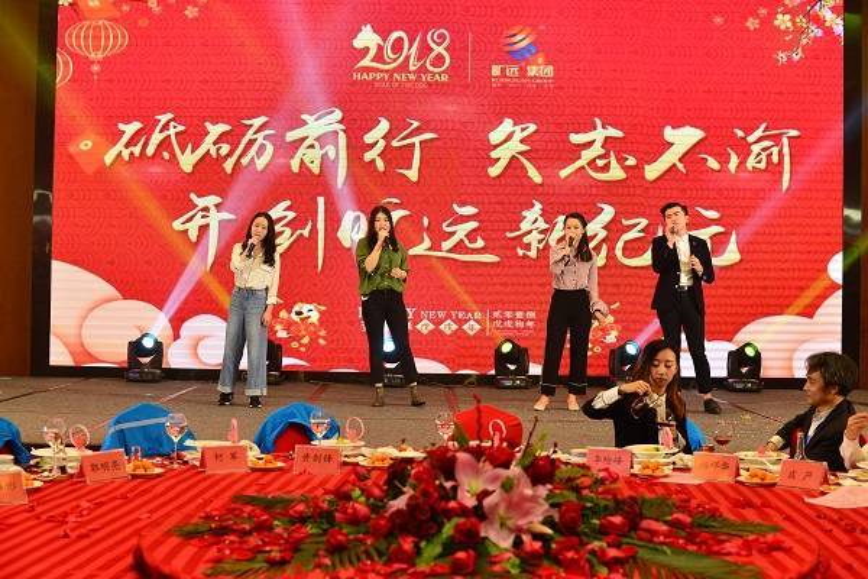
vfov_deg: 27.0
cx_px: 434
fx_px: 1205
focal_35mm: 50
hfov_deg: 39.6
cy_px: 290
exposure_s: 1/320
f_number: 4.5
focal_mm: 50
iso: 1000
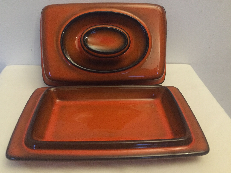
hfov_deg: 60.0
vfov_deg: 46.8
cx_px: 112
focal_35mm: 30
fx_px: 200
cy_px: 86
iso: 320
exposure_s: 1/17
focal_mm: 4.15
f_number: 2.2
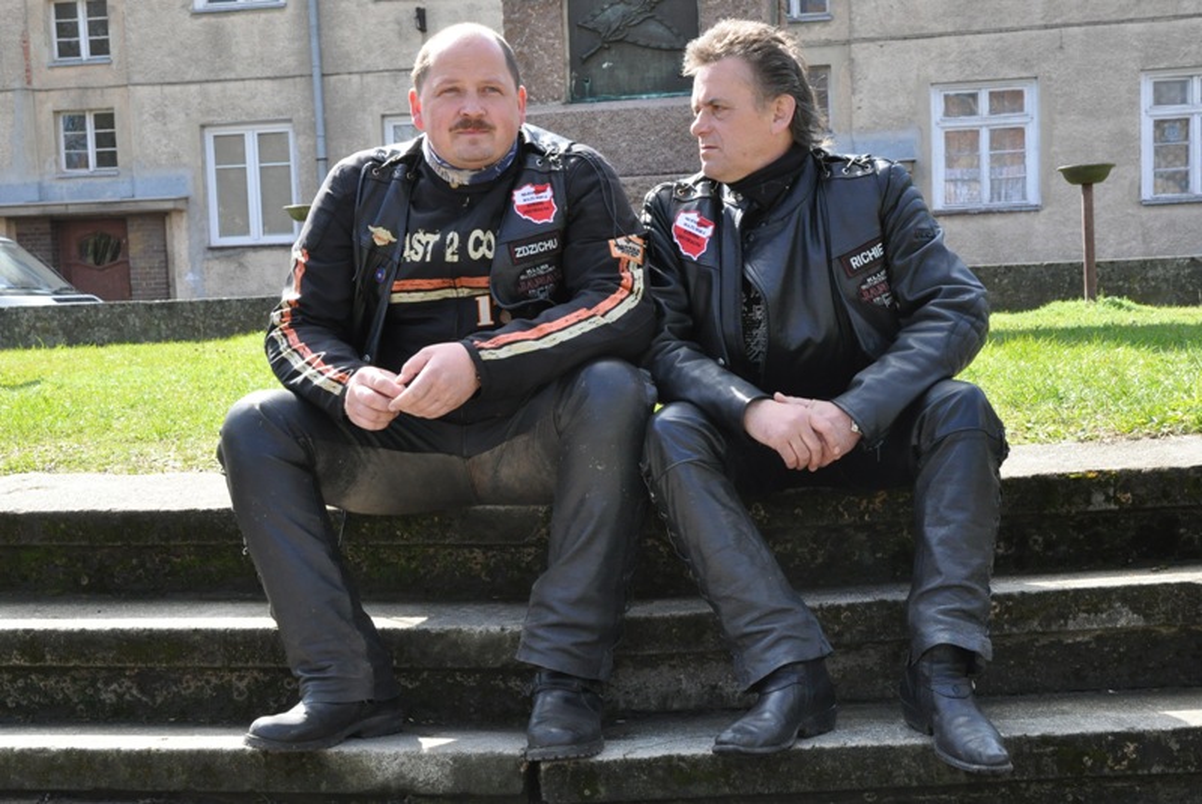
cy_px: 402
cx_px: 601
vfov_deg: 29.0
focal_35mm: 46
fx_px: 1554
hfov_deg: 42.3
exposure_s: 1/320
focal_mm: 31
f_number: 9
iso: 1000
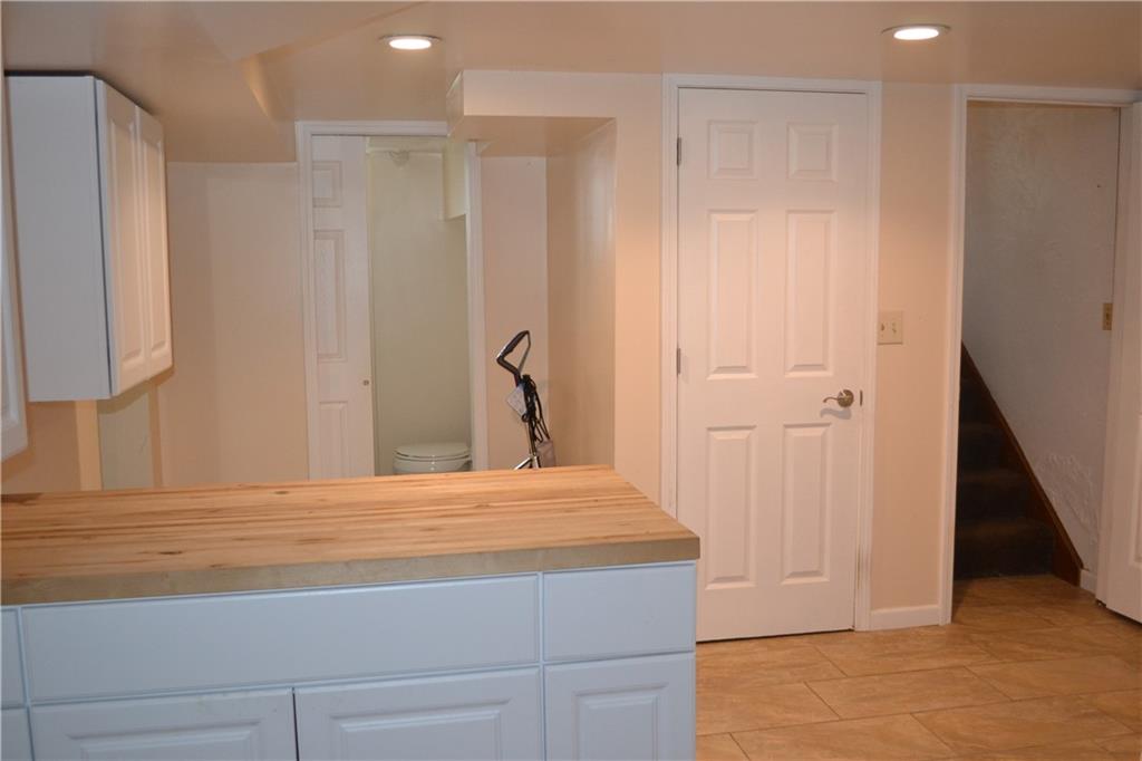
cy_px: 380
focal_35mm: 33
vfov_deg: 39.9
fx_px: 1046
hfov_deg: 57.2
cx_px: 571
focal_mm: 22
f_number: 3.8
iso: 1250
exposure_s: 1/60
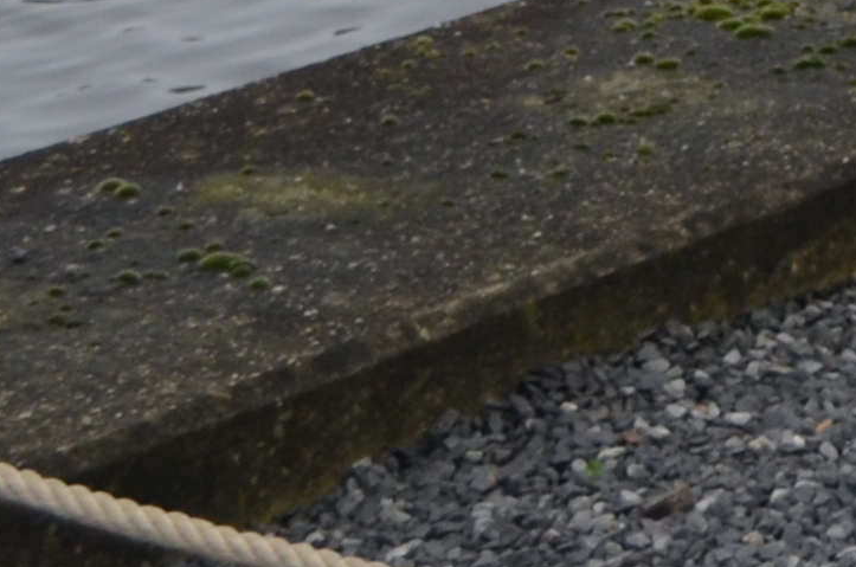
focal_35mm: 225
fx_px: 5339
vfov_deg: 5.6
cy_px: -1219
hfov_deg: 8.0
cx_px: 2492
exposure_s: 1/125
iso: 320
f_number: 5.6
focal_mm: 22
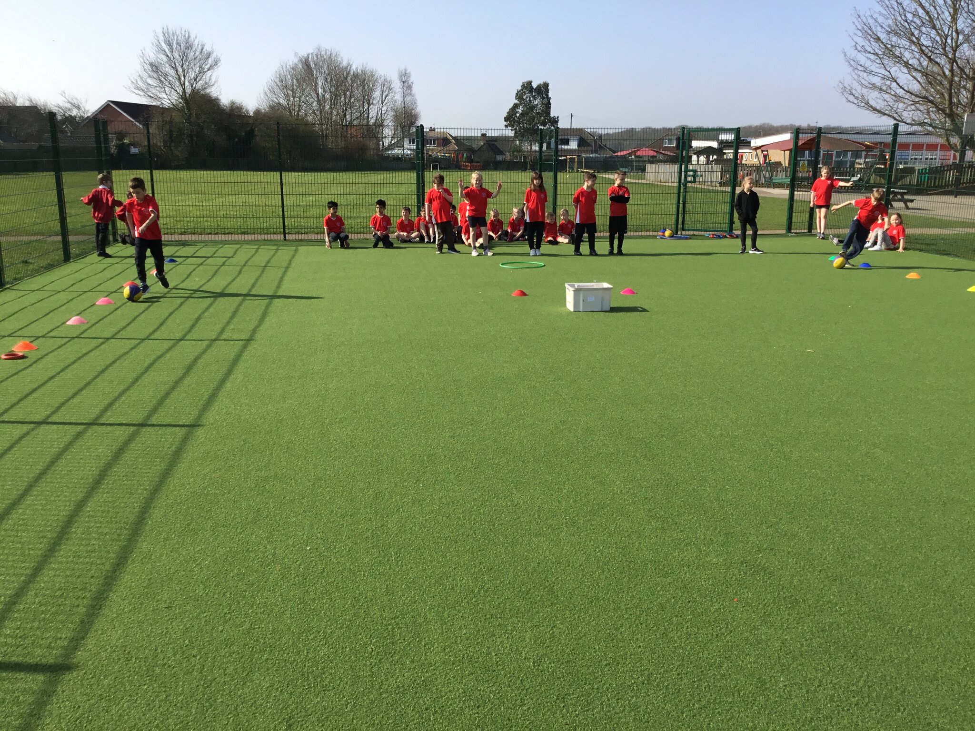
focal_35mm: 31
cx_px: 488
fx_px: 873
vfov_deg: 45.4
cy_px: 366
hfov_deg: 58.4
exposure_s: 1/1404
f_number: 2.4
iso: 25
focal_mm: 3.3
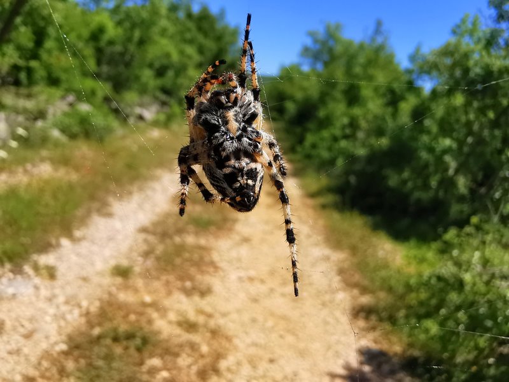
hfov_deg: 65.3
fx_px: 397
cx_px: 254
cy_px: 191
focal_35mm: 27
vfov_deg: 51.4
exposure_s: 1/1139
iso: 50
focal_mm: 2.35
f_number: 2.2
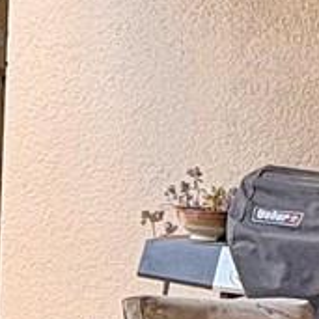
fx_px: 1209
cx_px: -353
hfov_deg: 12.8
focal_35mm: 116
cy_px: 121
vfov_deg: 15.0
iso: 40
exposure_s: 1/232
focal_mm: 2.22
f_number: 2.2
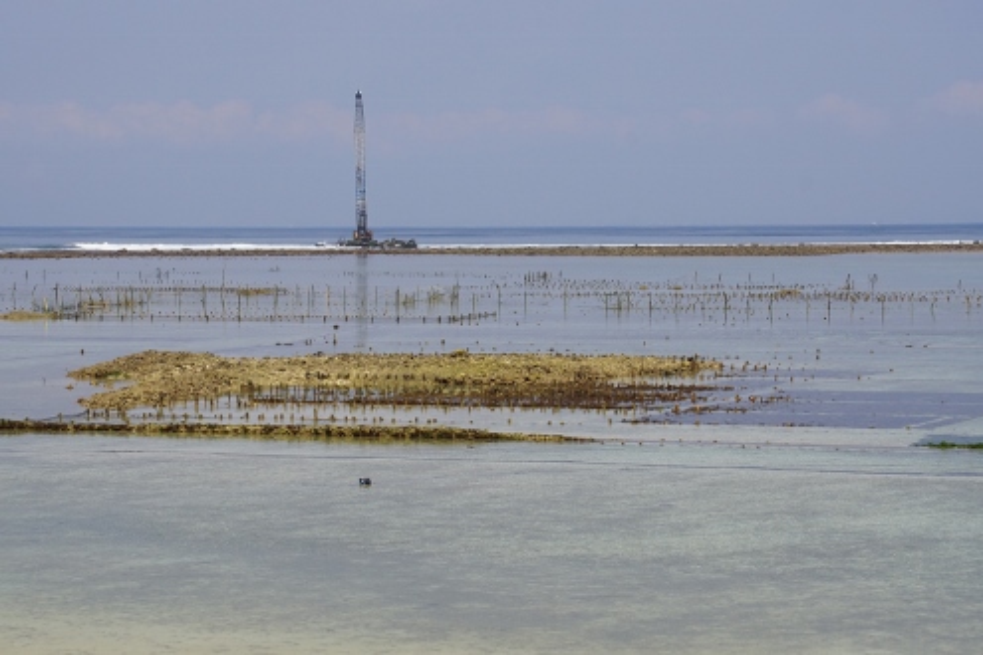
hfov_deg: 18.2
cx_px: 492
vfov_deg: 12.2
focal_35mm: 112
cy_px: 328
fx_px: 3072
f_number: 10
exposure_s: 1/200
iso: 100
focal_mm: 75
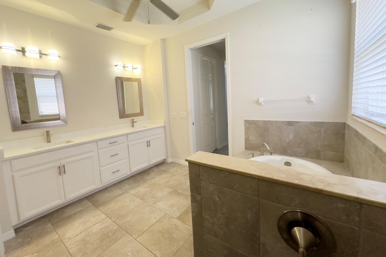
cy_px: 115
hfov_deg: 100.4
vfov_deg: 77.1
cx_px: 190
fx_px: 161
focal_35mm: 15
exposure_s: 1/120
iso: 250
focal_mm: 2.22
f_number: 2.2
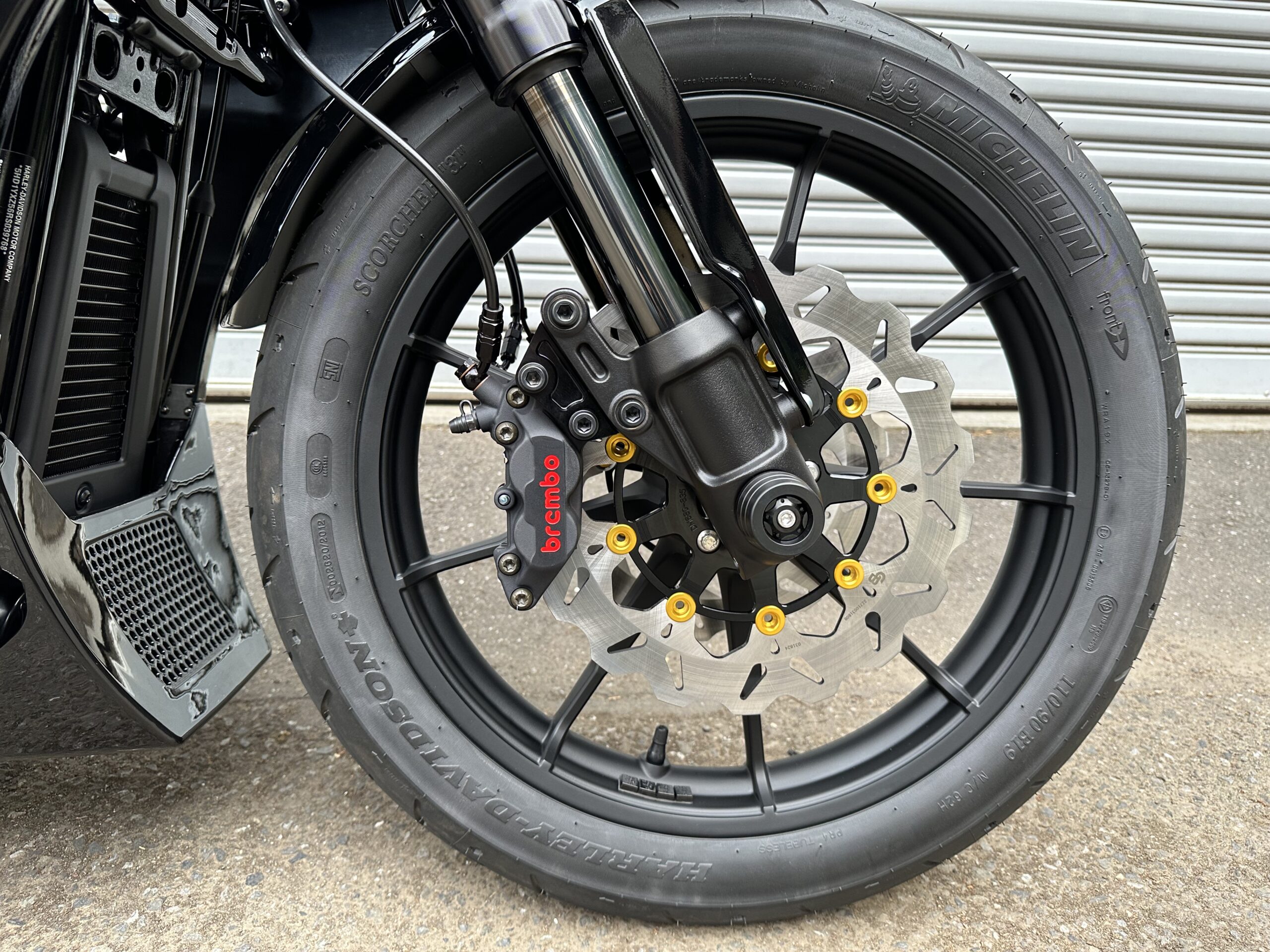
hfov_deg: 71.6
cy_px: 476
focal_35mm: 24
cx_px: 635
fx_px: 881
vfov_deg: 56.8
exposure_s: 1/121
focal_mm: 6.86
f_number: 1.78
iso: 160
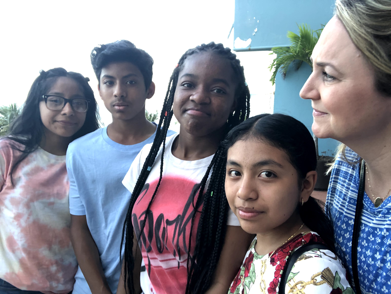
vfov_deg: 44.2
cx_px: 196
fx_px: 362
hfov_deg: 56.8
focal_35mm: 32
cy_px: 147
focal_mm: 2.87
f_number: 2.2
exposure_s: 1/60
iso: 100
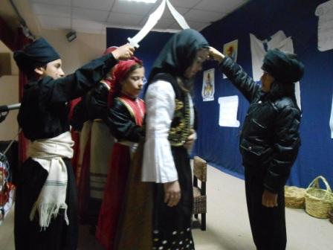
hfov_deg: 60.0
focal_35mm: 30
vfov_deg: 46.8
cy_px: 125
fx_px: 289
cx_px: 166
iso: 800
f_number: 3.8
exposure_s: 1/15
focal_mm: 5.3
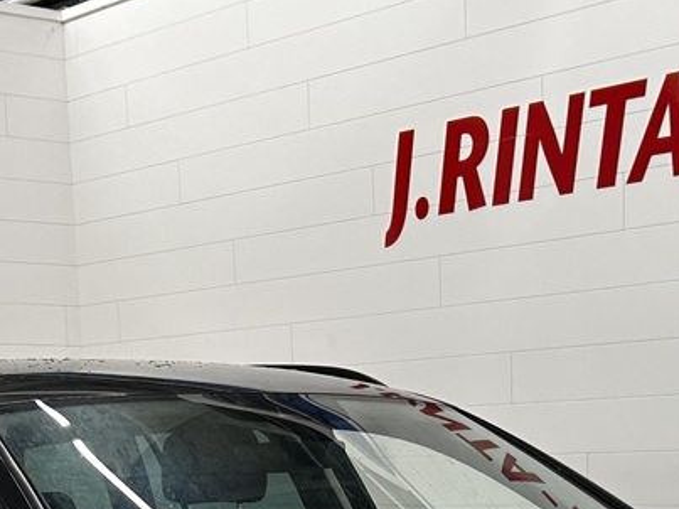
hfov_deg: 21.1
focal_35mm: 93
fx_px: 1824
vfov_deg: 14.7
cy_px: 785
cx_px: 418
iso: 80
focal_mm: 5.7
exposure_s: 1/100
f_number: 1.5
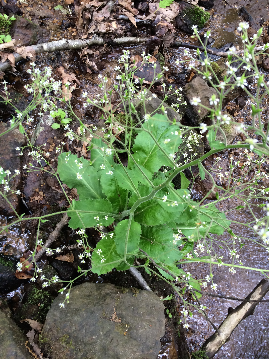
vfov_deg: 60.0
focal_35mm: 30
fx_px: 311
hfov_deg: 46.8
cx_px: 134
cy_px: 180
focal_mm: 4.12
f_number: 2.2
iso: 40
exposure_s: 1/30
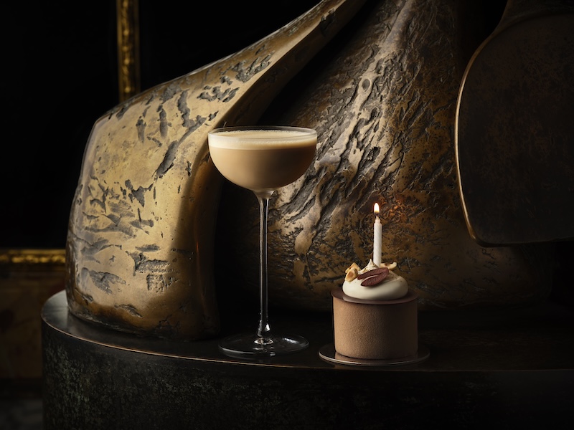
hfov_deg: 22.5
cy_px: 215
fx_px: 1443
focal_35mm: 87
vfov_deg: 17.0
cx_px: 287
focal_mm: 110
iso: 50
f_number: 8
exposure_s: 1/4
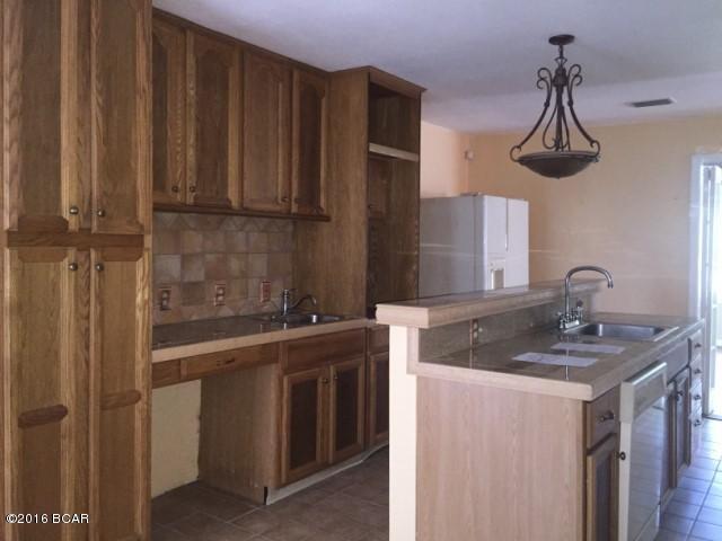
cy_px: 270
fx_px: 605
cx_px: 361
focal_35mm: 29
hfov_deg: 61.7
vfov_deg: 48.2
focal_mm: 4.15
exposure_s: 1/16
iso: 320
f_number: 2.2
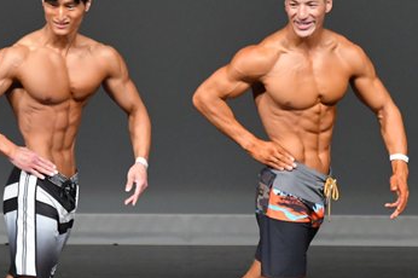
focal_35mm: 672
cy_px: 186
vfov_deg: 2.0
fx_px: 7795
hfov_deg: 3.1
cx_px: 220
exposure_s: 1/400
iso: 4000
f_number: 5.6
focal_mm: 200
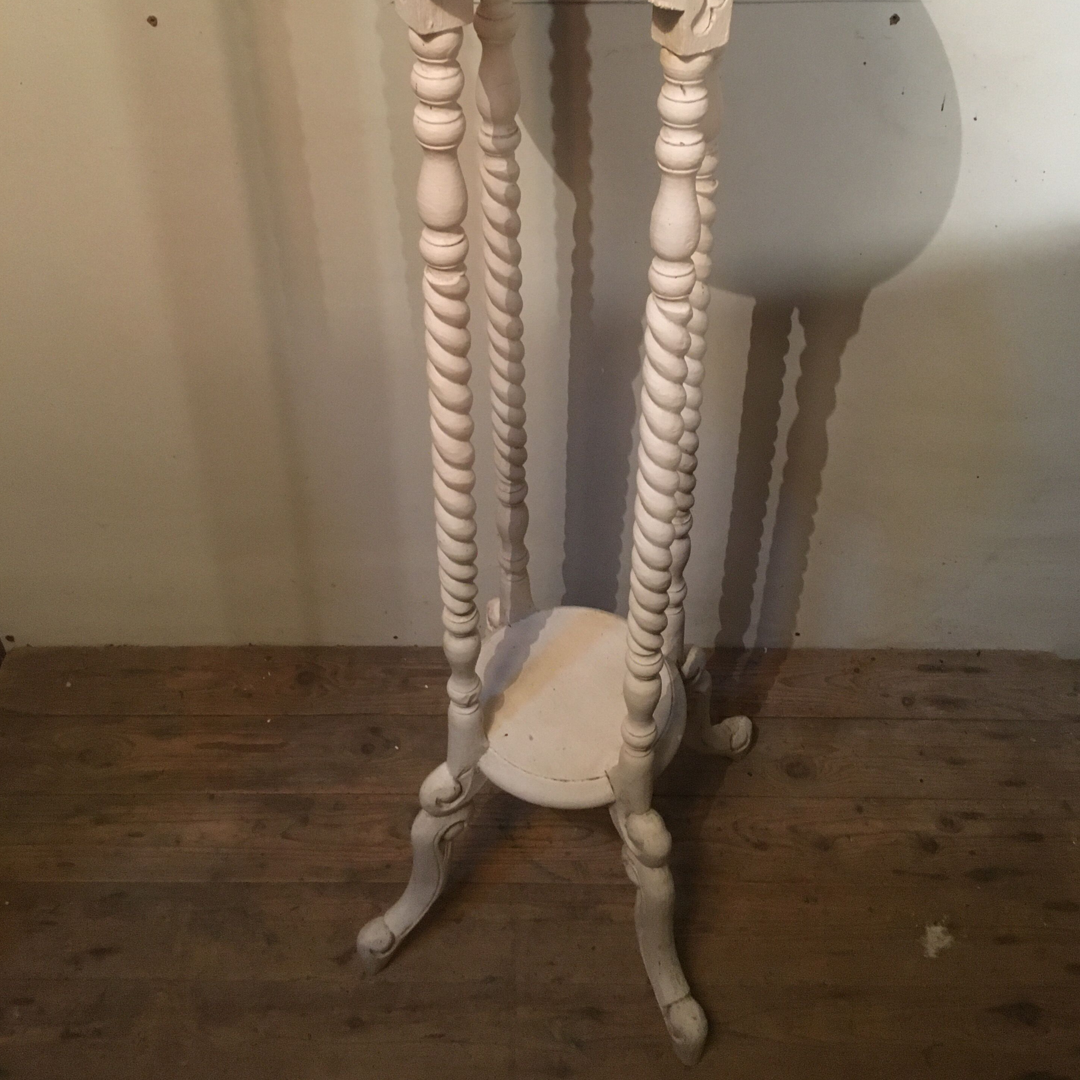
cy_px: 371
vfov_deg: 45.4
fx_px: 1271
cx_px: 559
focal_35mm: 36
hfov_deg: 46.0
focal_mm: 4.15
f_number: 2.2
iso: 250
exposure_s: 1/17
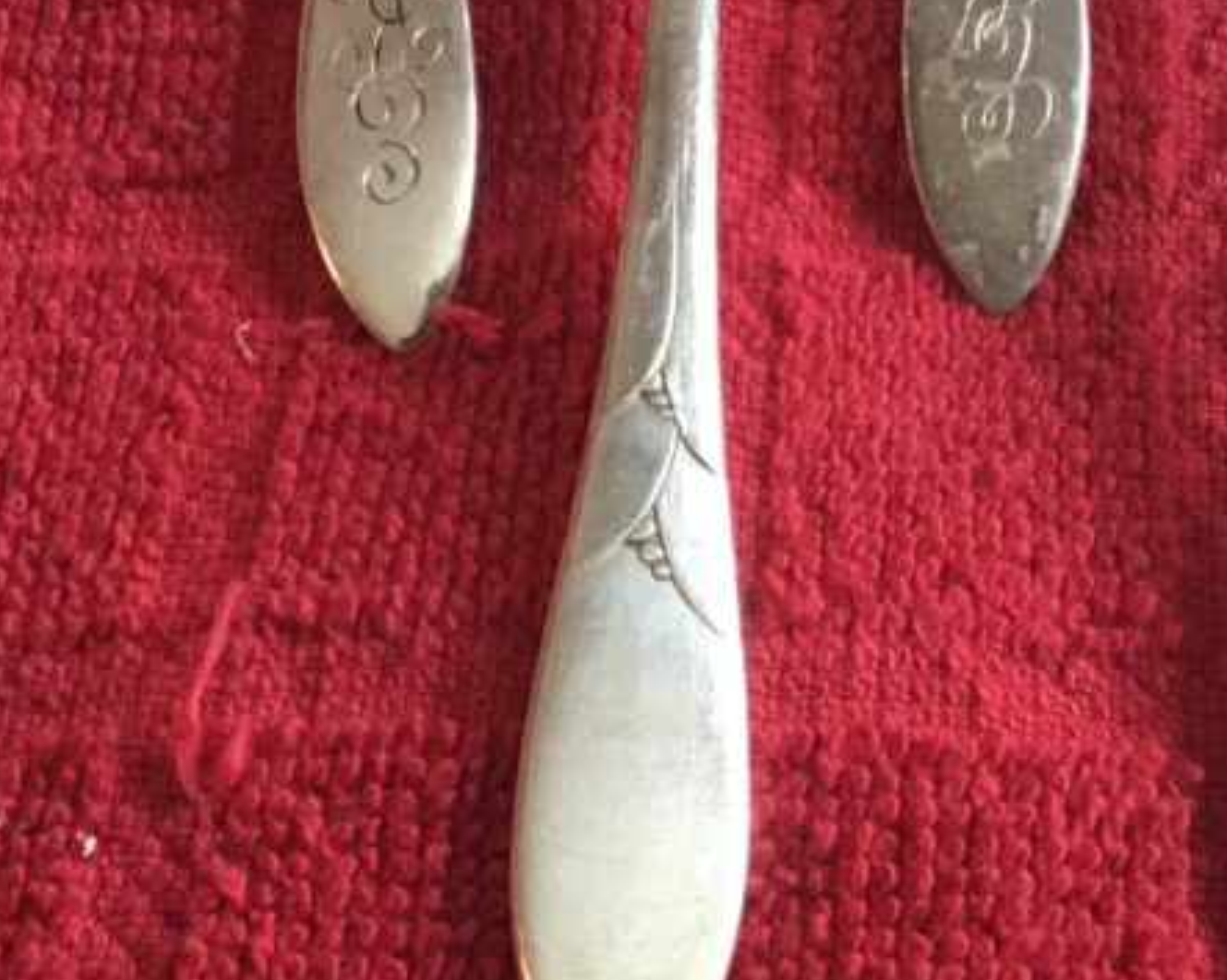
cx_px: 872
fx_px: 2541
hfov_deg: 26.9
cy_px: 559
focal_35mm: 70
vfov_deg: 21.8
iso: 160
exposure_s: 1/30
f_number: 2.4
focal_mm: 3.3
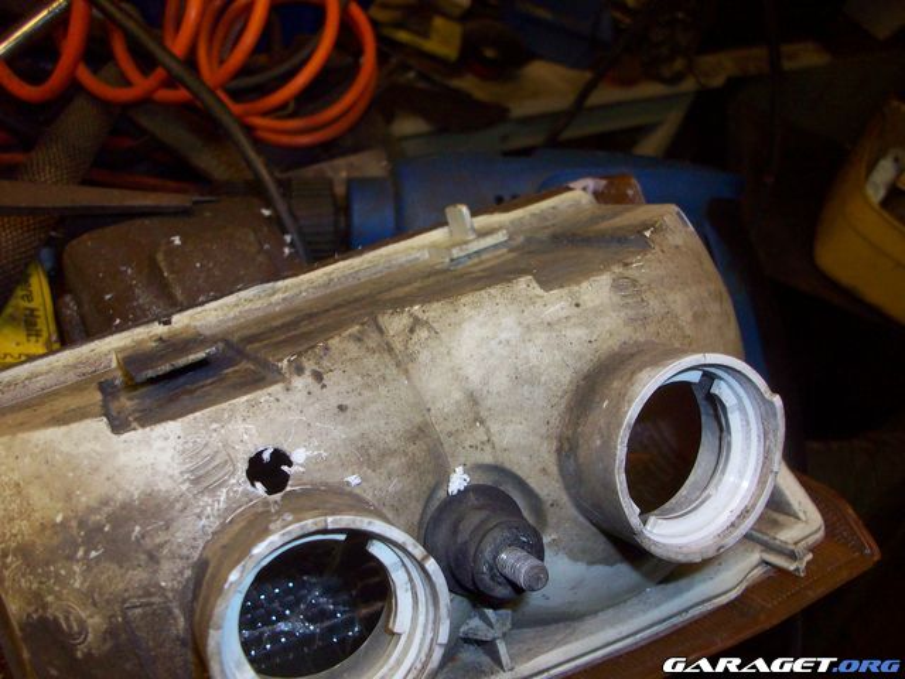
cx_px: 452
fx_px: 889
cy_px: 340
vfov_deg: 41.8
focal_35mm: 34
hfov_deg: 54.0
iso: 160
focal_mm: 5.7
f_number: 2.8
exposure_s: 1/60
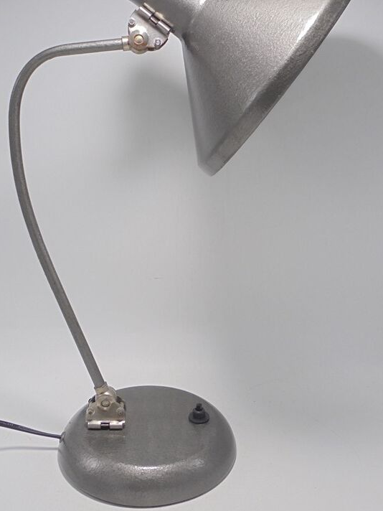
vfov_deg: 43.6
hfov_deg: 33.6
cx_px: 183
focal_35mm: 43
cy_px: 196
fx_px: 634
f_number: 4
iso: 100
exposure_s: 1/60
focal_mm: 6.1
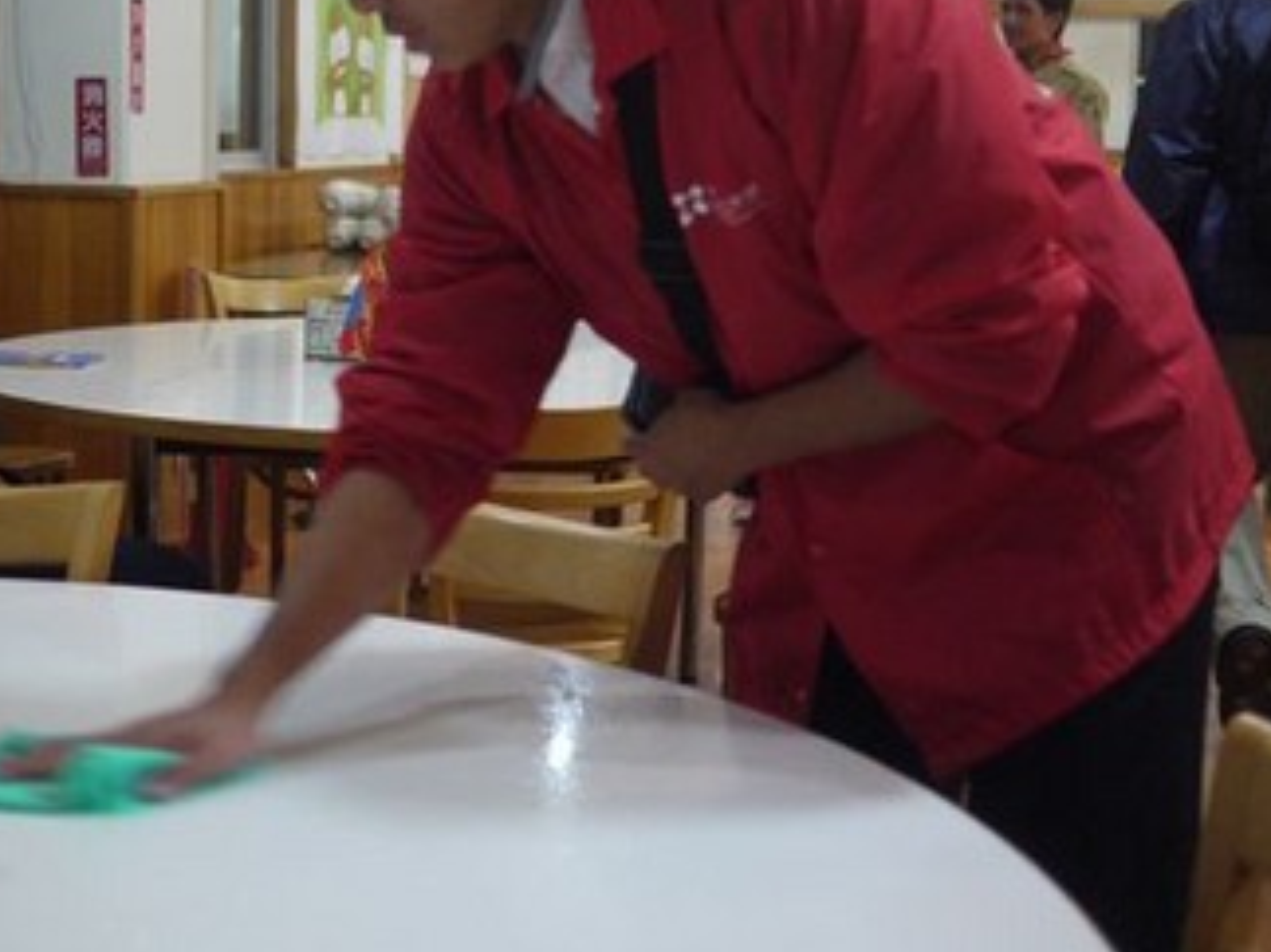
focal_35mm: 62
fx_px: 2276
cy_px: 313
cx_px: 508
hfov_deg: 31.1
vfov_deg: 23.5
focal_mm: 20
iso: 800
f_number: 1.7
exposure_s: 1/125
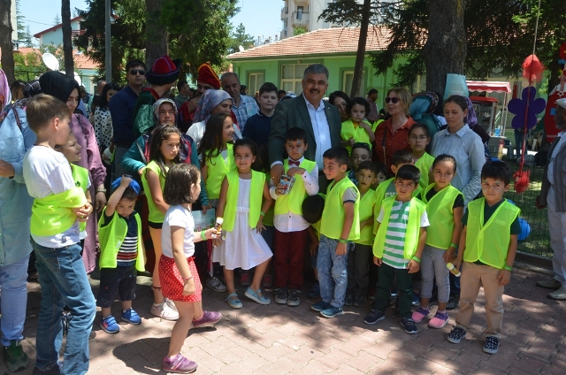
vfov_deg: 41.5
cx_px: 283
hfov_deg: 59.6
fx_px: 494
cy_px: 188
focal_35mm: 32
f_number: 8
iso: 200
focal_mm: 21
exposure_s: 1/250
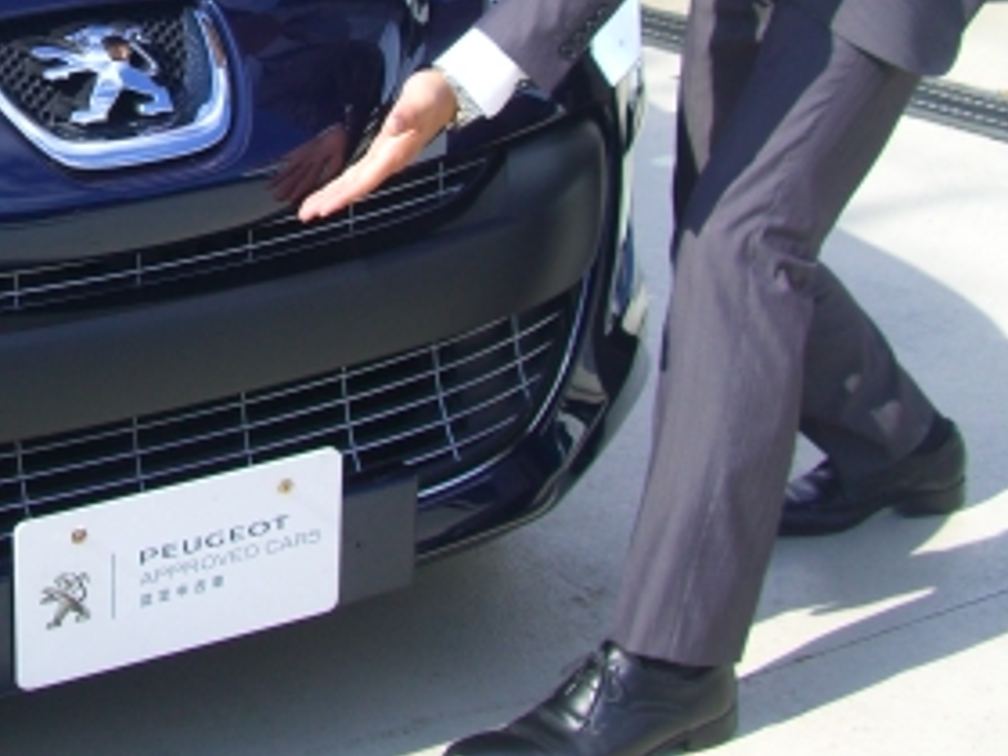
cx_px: 7
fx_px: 2533
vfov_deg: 16.7
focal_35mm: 87
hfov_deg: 21.7
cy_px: 47
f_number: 5.6
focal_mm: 7.9
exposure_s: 1/160
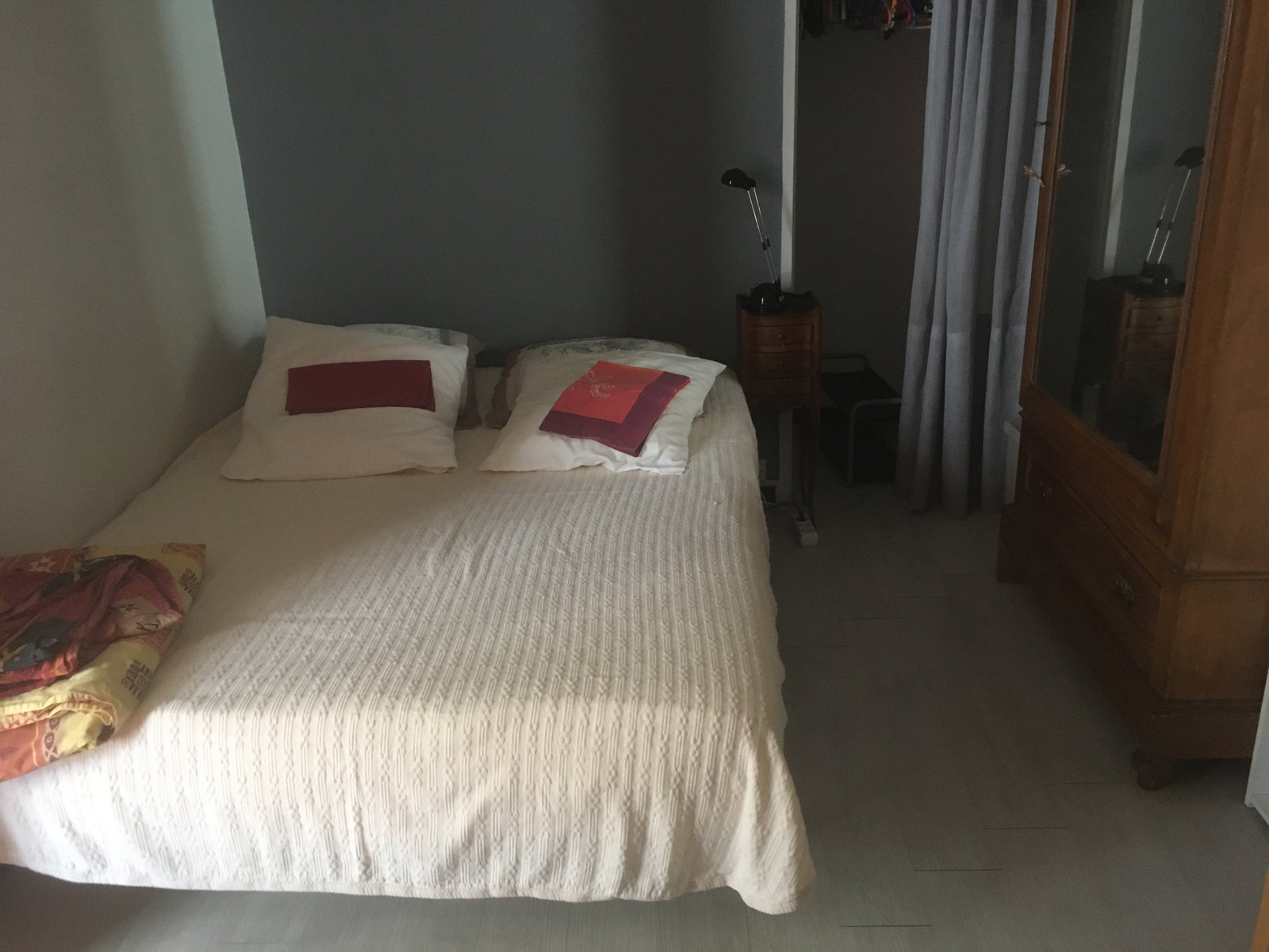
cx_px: 634
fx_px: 1063
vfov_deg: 48.2
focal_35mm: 29
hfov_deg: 61.7
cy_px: 476
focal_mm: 4.15
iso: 250
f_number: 2.2
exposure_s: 1/33
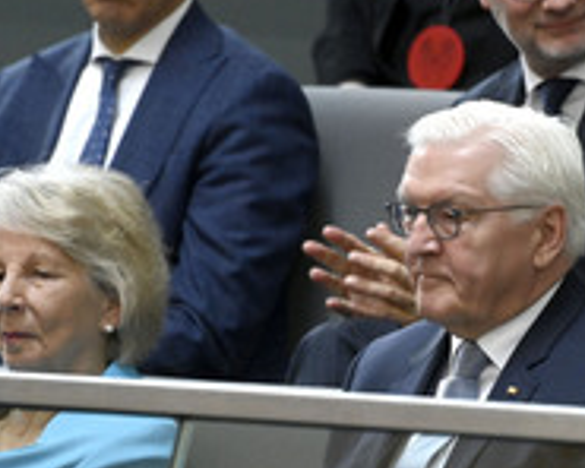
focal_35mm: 914
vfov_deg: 1.7
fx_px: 15825
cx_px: 432
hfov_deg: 2.1
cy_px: 351
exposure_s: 1/500
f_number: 5.6
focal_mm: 400
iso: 10000
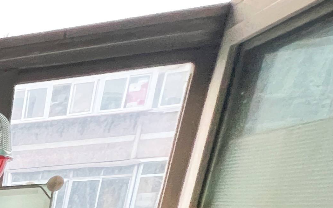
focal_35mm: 53
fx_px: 481
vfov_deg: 17.0
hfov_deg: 21.8
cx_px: -278
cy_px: 431
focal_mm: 1.57
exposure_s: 1/60
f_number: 1.8
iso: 400
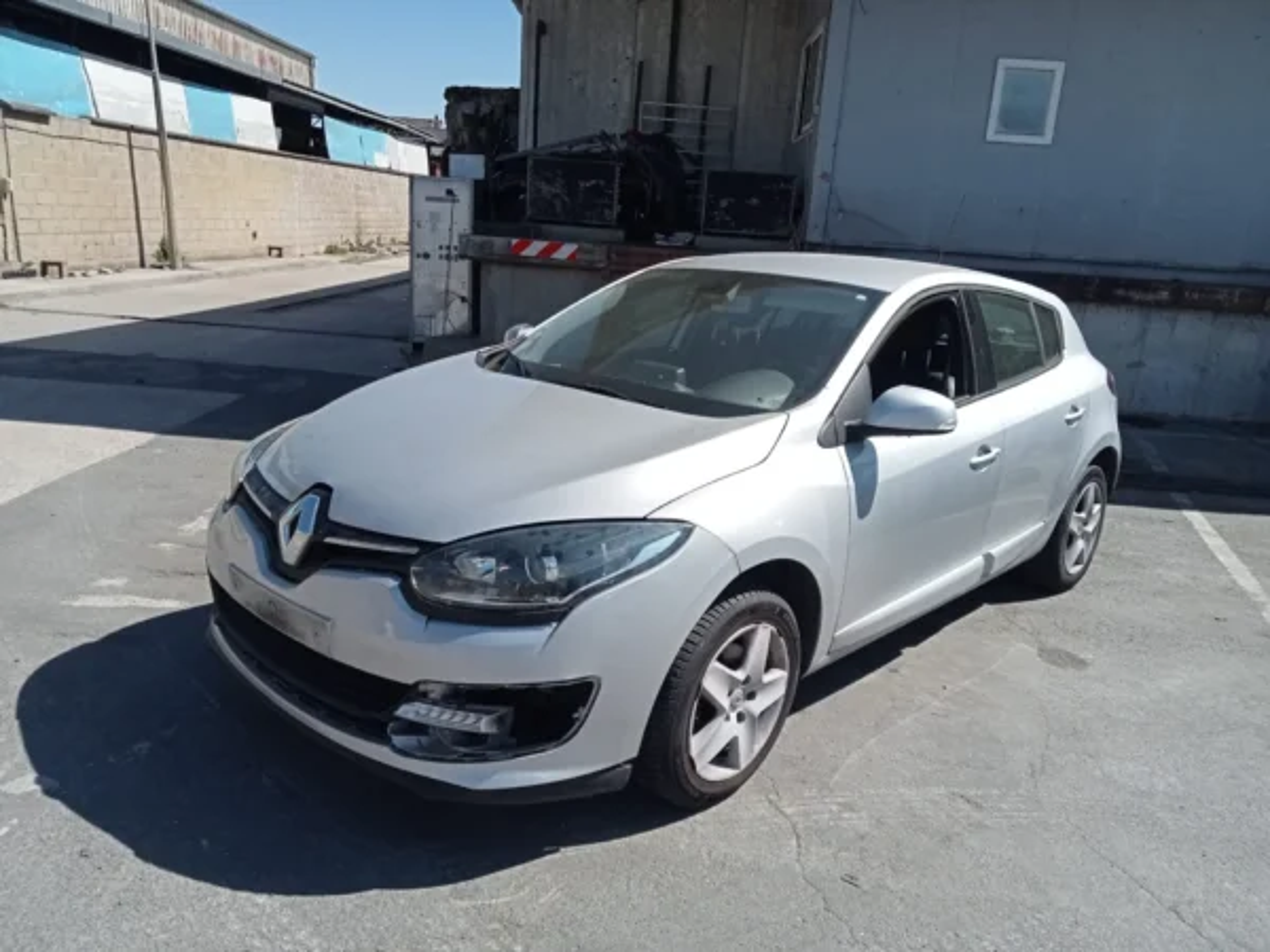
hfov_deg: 63.4
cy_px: 476
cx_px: 635
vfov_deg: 49.7
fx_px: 1027
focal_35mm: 28
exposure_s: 1/1340
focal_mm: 3.46
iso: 104
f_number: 2.2
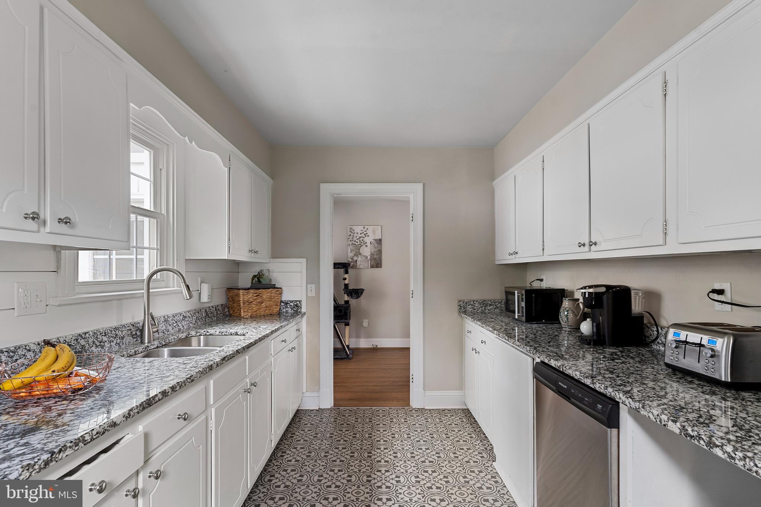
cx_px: 380
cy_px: 254
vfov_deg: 70.4
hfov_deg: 93.3
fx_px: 359
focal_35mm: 17
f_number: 8
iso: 640
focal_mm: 17
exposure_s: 1/2
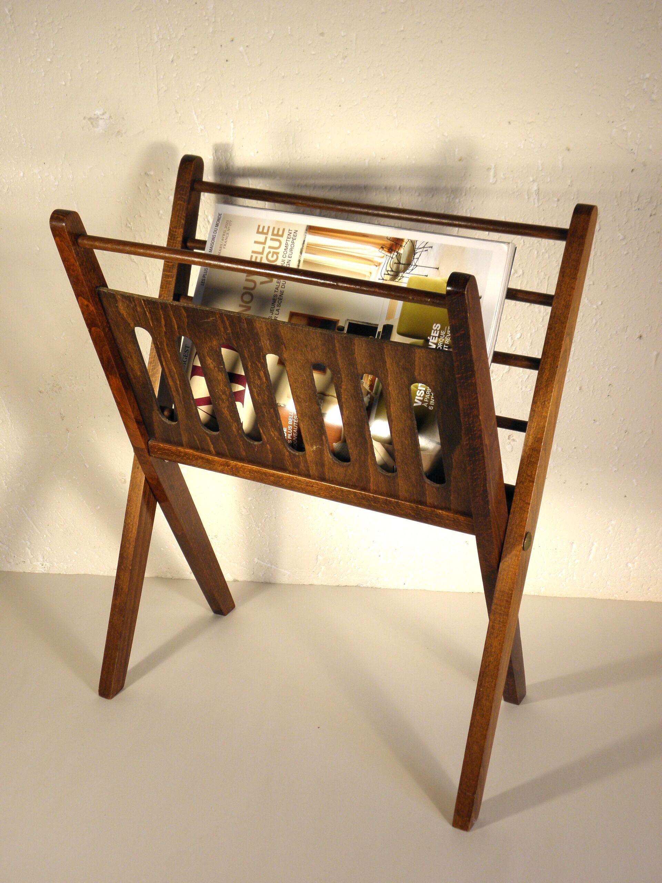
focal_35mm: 47
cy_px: 442
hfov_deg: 30.9
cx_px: 331
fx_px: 1198
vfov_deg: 40.4
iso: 100
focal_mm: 8.6
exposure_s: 1/40
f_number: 3.9
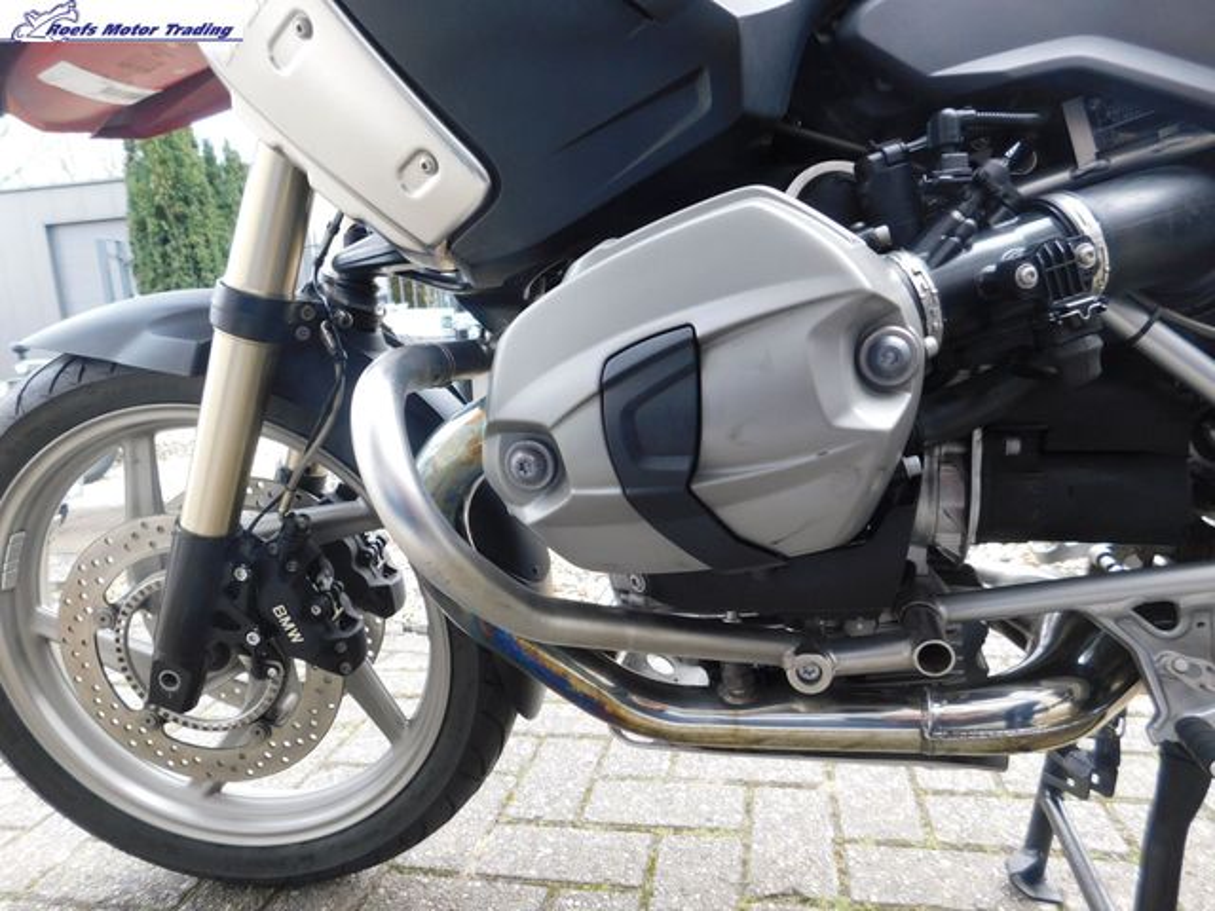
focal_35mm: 23
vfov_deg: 58.9
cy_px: 456
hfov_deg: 73.9
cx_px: 608
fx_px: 807
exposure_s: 1/80
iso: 125
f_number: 3
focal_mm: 4
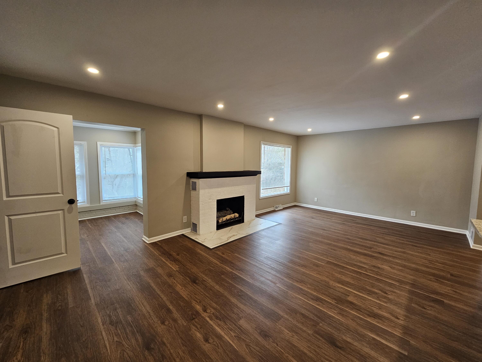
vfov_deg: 89.9
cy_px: 181
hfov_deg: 106.2
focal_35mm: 13
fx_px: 181
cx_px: 241
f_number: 2.2
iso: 160
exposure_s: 1/60
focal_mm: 2.2
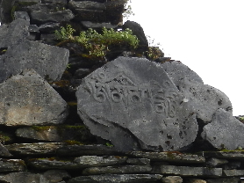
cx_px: 125
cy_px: 172
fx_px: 507
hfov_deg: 27.1
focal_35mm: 72
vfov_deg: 19.9
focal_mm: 4.5
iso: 160
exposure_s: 1/320
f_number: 3.5
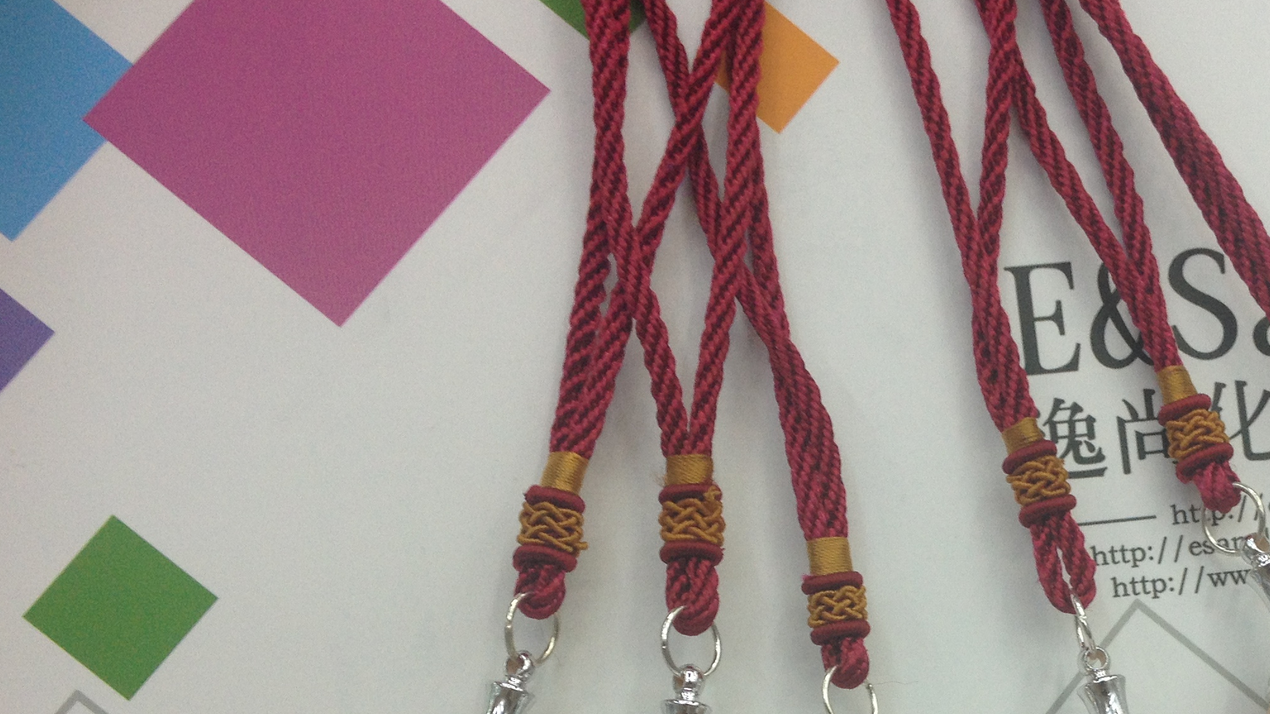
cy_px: 732
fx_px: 2088
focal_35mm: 62
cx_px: 989
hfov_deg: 33.0
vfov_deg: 18.8
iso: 64
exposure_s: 1/50
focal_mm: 4.28
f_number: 2.4
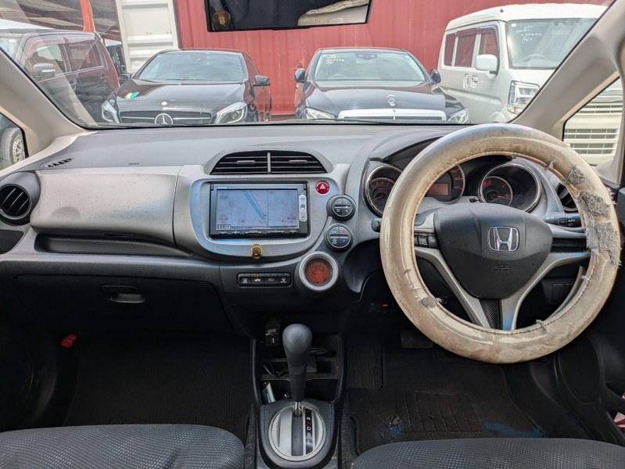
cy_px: 234
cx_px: 312
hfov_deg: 69.4
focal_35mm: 25
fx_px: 452
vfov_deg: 54.9
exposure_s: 1/1110
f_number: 1.89
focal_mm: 5.43
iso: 44
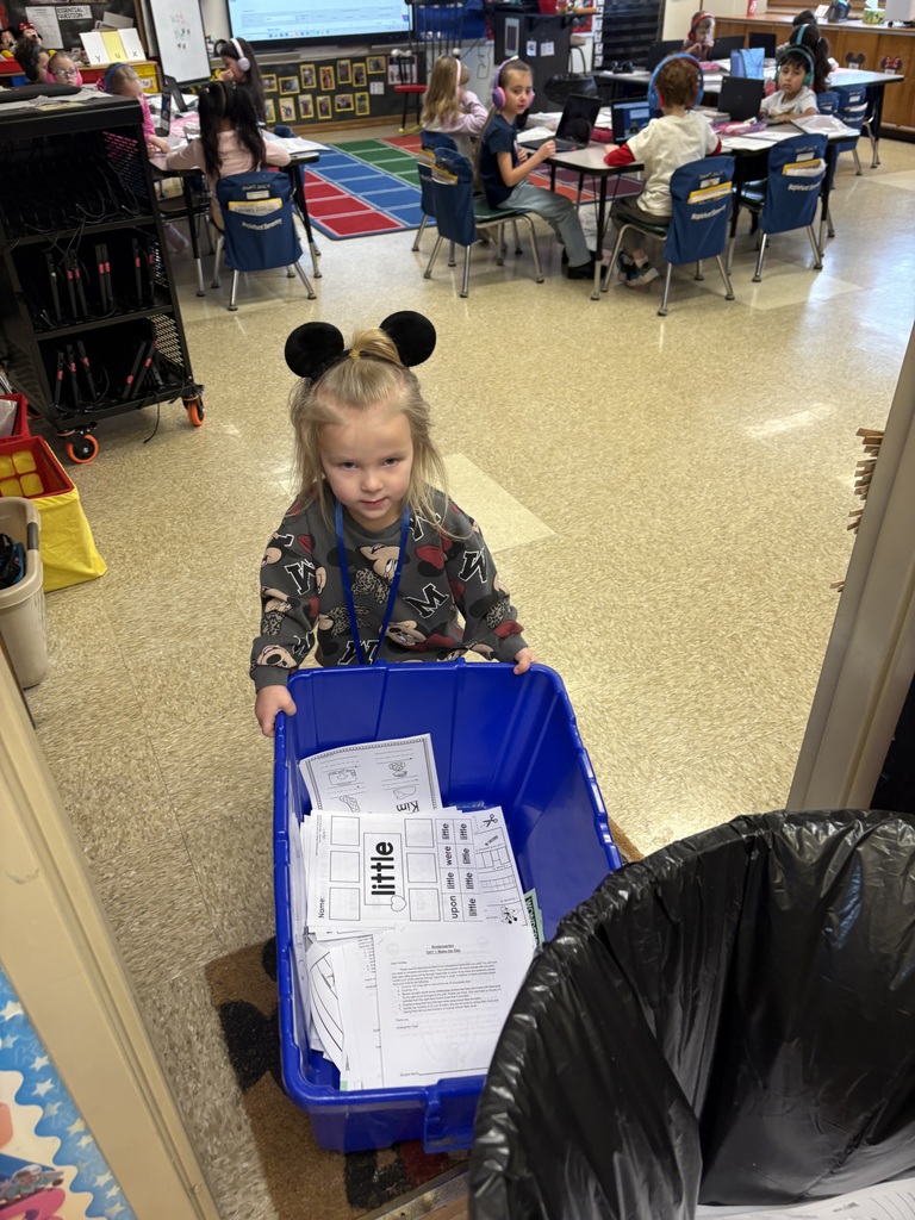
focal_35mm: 26
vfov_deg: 67.3
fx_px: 916
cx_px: 458
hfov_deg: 53.1
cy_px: 610
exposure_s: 1/60
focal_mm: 5.96
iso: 100
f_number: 1.6
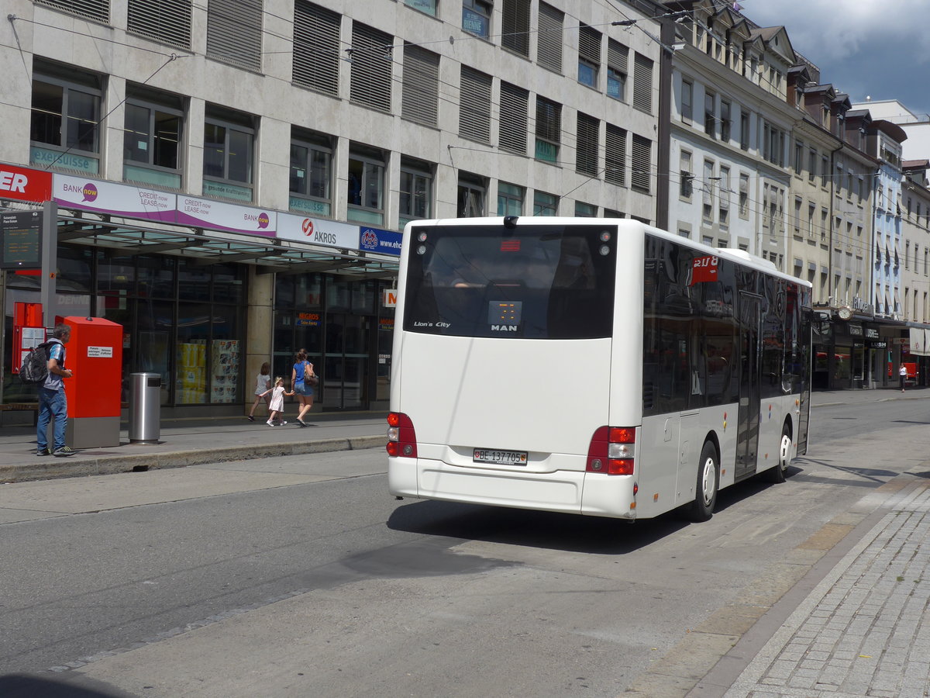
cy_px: 349
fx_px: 1236
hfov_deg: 41.2
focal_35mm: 46
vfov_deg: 31.5
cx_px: 465
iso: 80
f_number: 3.5
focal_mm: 9.5
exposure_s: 1/1600
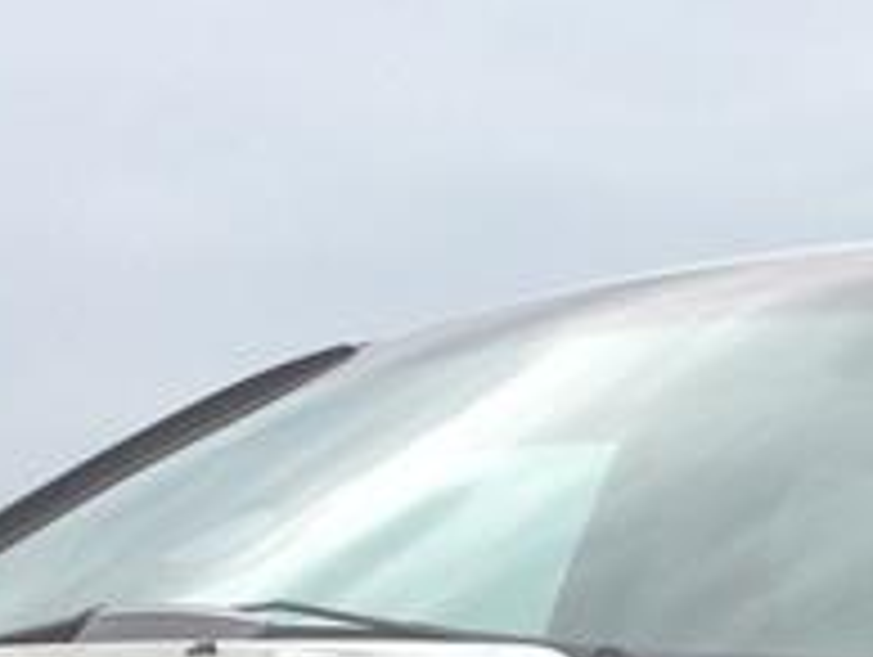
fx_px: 4394
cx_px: 518
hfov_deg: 11.3
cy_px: 1278
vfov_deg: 8.2
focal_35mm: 174
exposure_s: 1/903
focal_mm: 4.13
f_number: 2.4
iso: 50
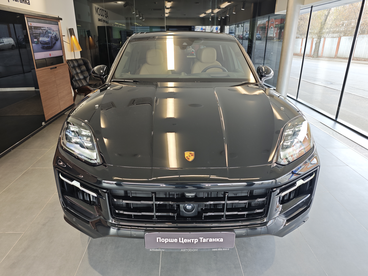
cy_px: 138
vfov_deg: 58.9
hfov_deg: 73.9
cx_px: 184
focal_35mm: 23
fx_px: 245
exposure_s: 1/100
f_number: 1.6
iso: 64
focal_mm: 6.55
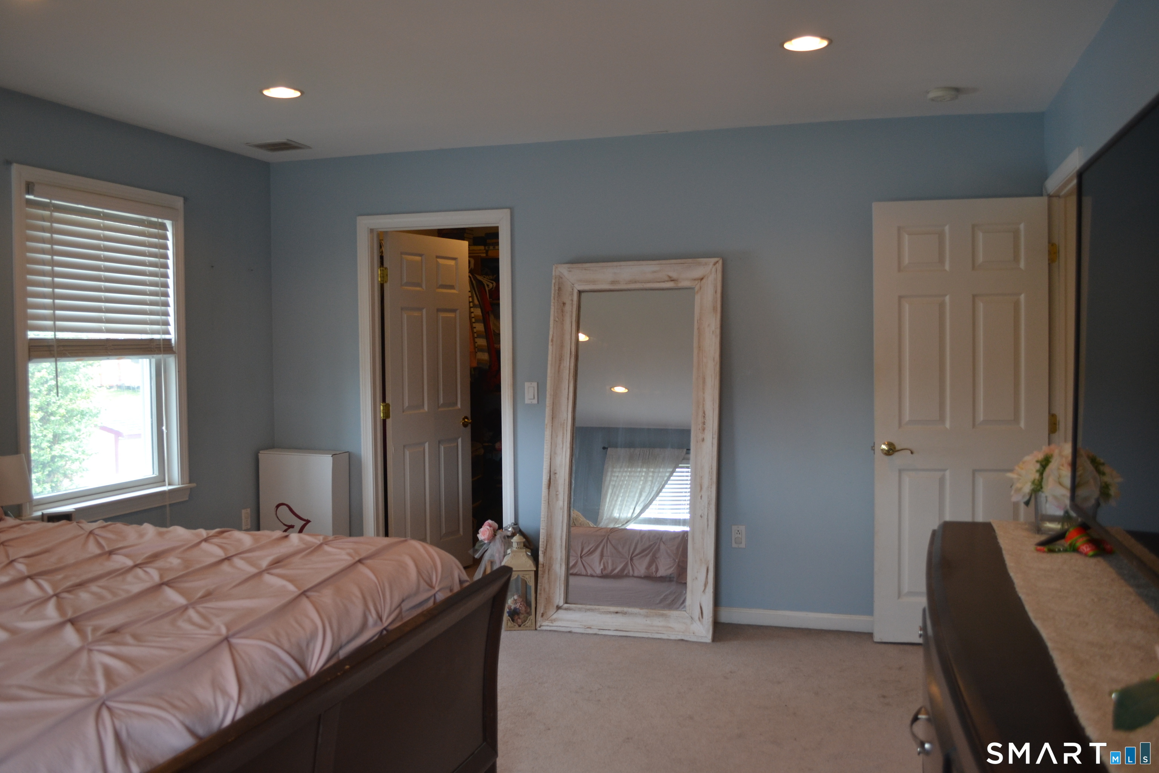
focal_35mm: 30
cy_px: 386
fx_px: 966
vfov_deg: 43.6
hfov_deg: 61.9
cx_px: 580
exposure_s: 1/60
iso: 400
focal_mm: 20
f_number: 4
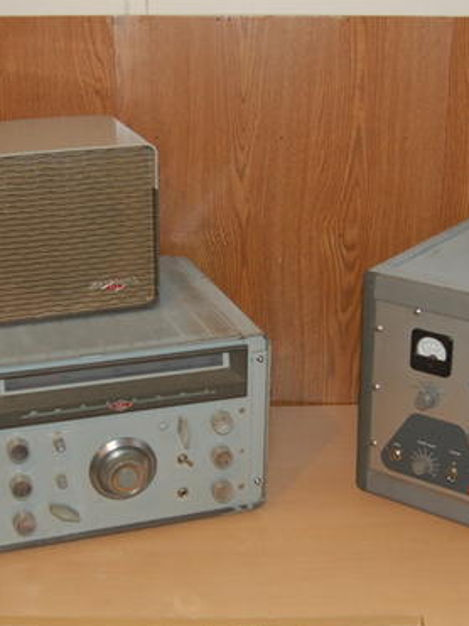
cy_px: 289
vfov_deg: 34.3
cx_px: 241
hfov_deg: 26.1
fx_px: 1012
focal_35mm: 56
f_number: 3.5
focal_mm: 18
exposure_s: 1/60
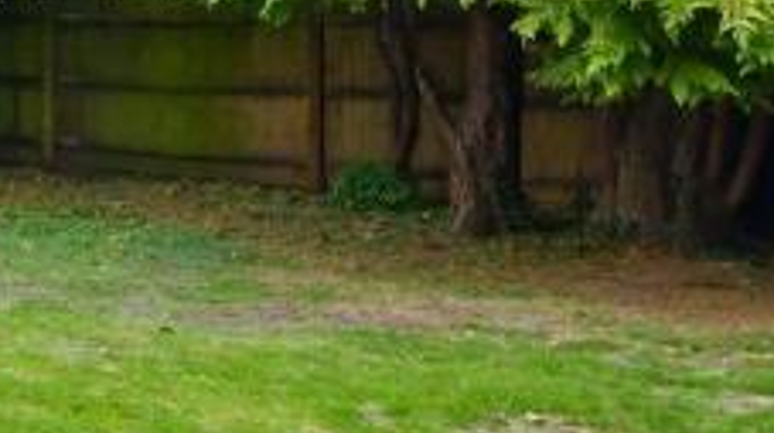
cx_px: -423
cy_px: 5
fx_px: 1455
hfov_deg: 23.2
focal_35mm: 71
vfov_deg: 16.6
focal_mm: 10
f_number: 8
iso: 320
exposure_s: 1/160
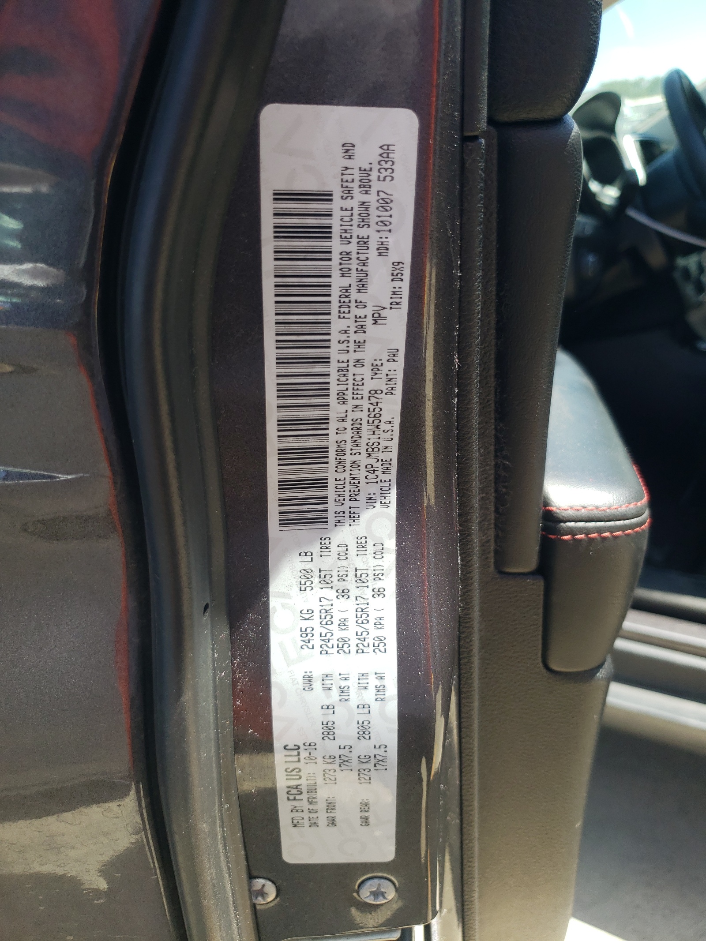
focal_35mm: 26
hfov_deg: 53.1
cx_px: 353
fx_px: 707
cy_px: 470
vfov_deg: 67.3
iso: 50
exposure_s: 1/435
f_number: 1.5
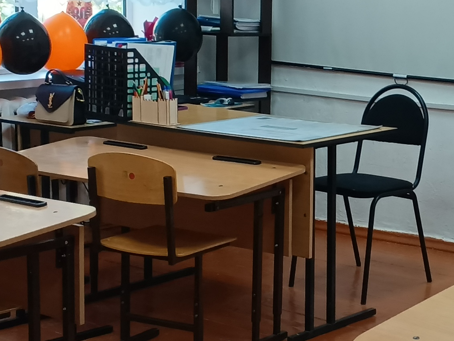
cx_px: 385
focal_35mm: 86
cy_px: 139
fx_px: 1128
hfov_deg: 22.3
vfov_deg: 17.2
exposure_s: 1/50
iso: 169
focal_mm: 4.09
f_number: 1.6
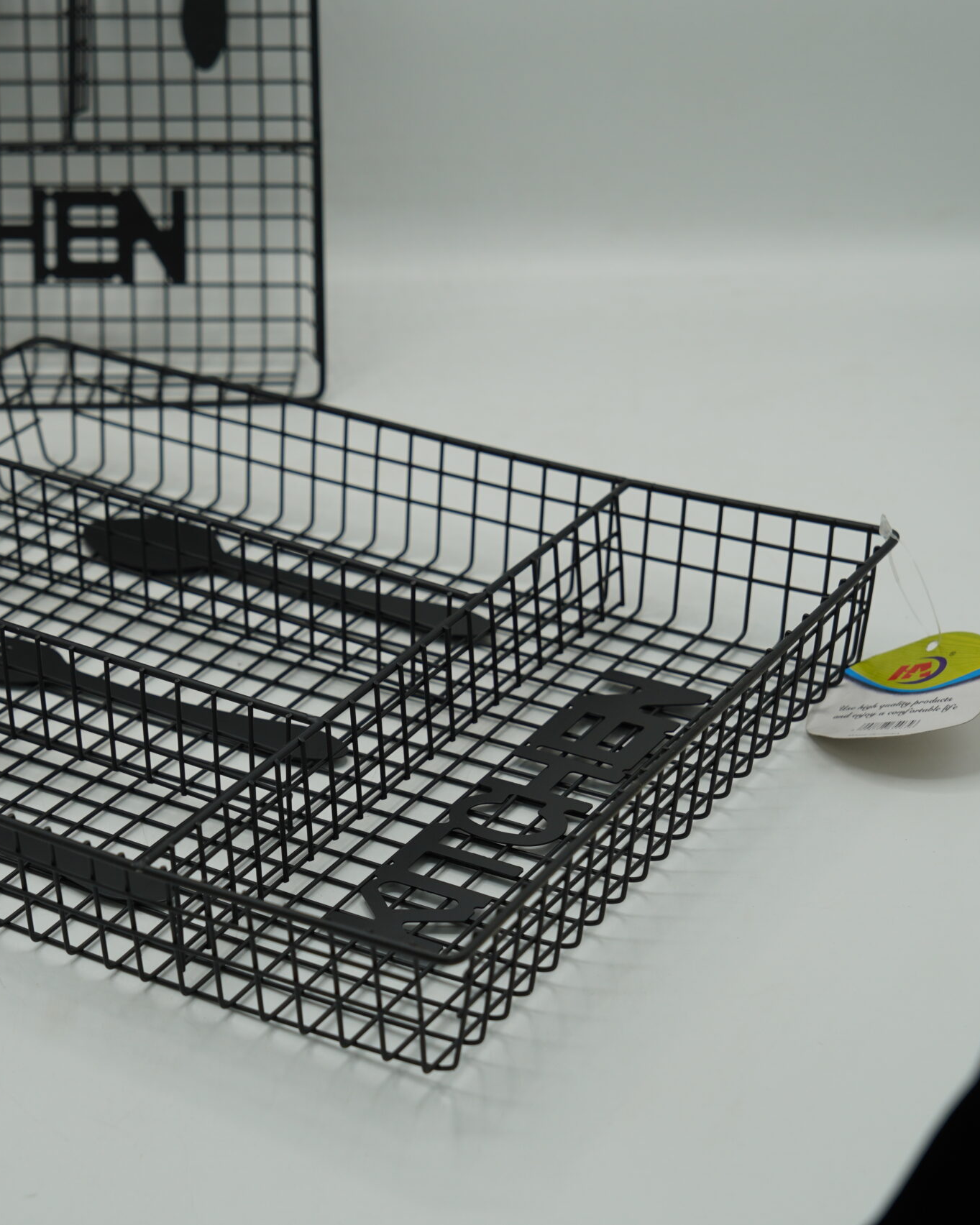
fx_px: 3144
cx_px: 334
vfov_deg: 22.1
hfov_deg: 17.7
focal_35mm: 87
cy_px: 613
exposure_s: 1/200
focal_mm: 41
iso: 100
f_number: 4.5
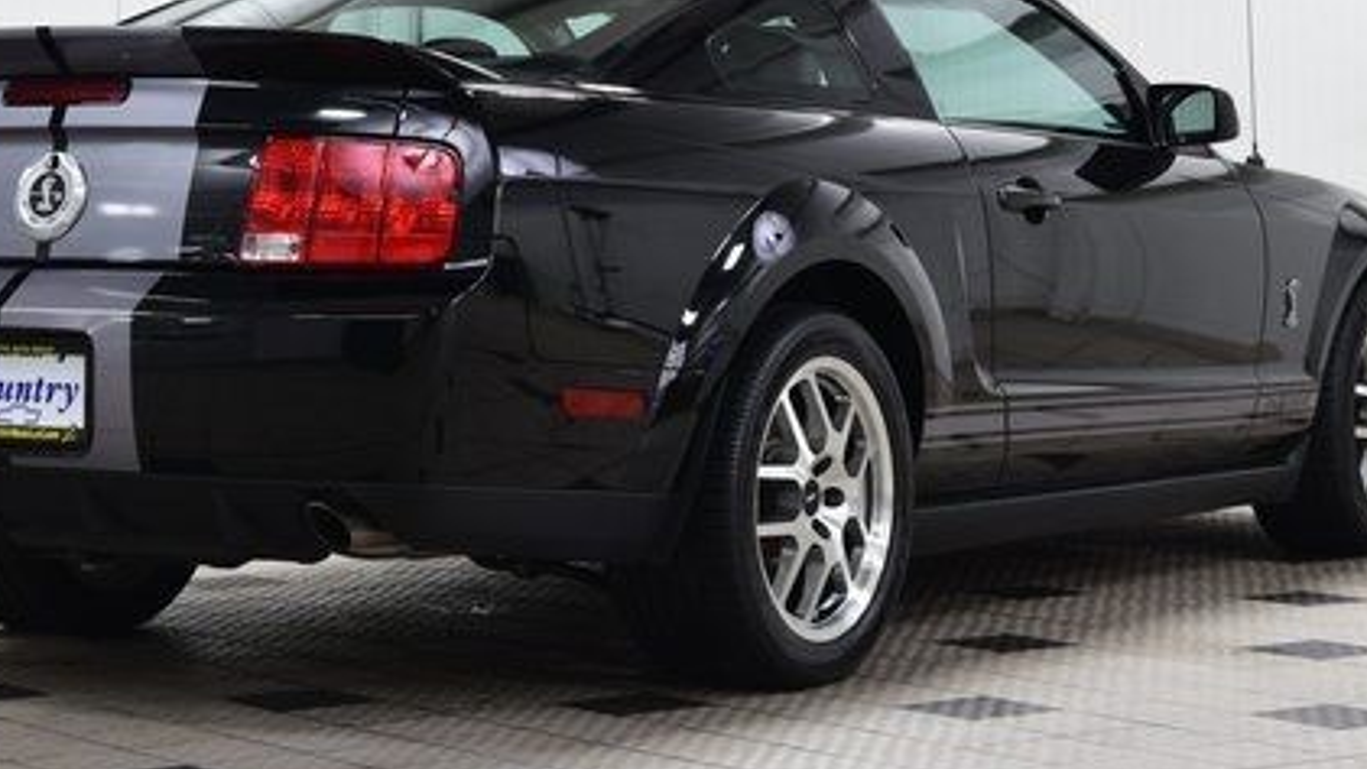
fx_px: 3807
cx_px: 575
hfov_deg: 20.3
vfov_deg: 11.5
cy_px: 187
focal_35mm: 105
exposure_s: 1/15
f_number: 6.3
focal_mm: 44
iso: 500
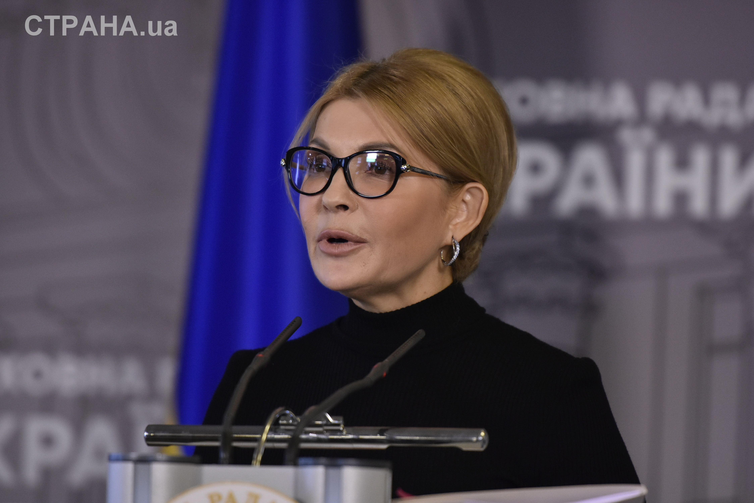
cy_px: 252
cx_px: 377
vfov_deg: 4.6
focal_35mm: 300
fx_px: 6285
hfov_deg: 6.9
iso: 1250
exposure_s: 1/250
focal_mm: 200
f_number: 2.8
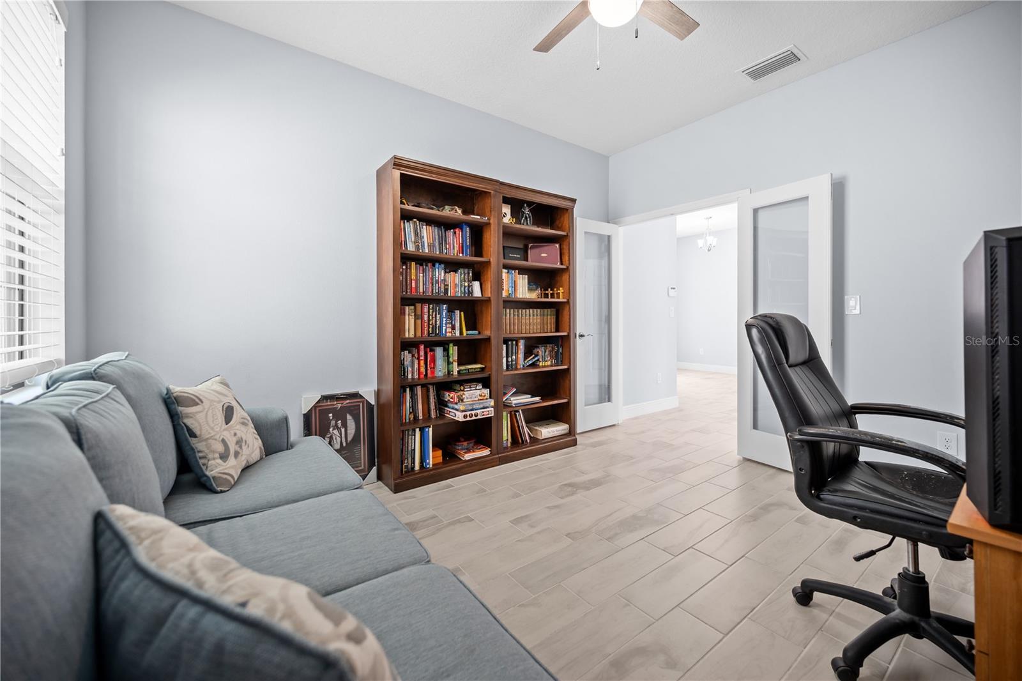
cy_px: 340
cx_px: 511
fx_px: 397
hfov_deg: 104.3
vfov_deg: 81.2
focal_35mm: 14
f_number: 4
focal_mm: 14
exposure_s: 1/2.5
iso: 100
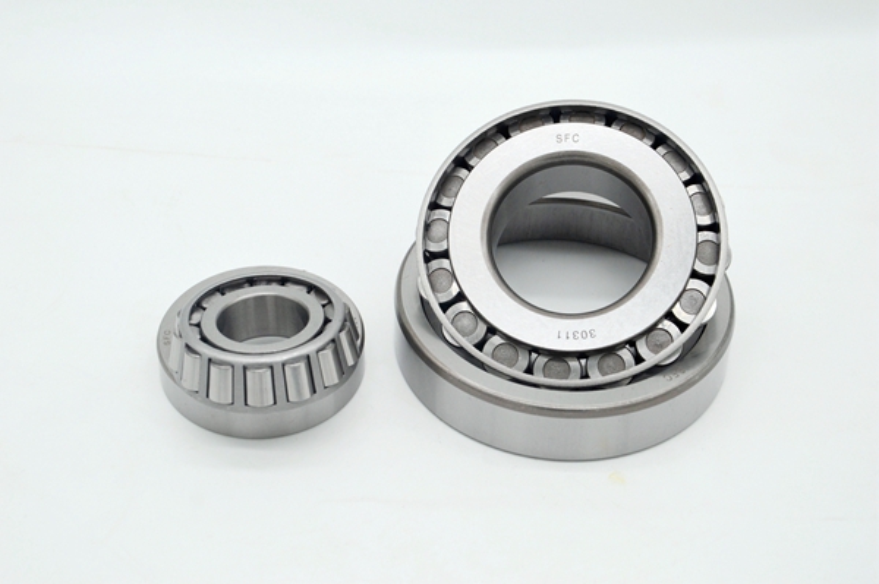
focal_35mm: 68
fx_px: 1647
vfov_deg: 20.1
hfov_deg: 29.9
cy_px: 292
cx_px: 440
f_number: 6.3
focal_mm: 45
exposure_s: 1/160
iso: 100
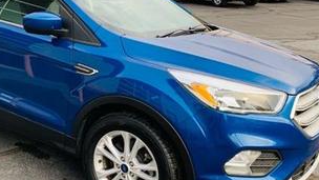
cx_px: 88
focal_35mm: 47
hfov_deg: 42.6
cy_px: 85
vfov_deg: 25.4
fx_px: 398
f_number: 1.8
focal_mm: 4.25
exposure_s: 1/175
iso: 25
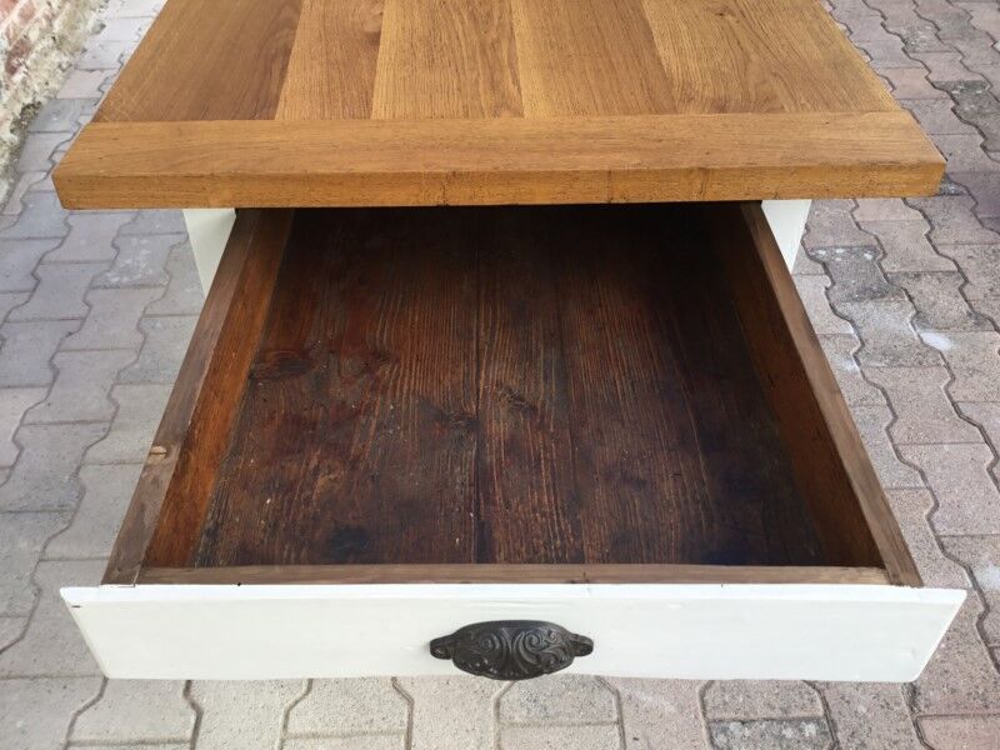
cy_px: 375
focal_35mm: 31
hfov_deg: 58.4
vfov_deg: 45.4
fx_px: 896
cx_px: 500
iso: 25
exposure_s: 1/177
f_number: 2.4
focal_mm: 3.3
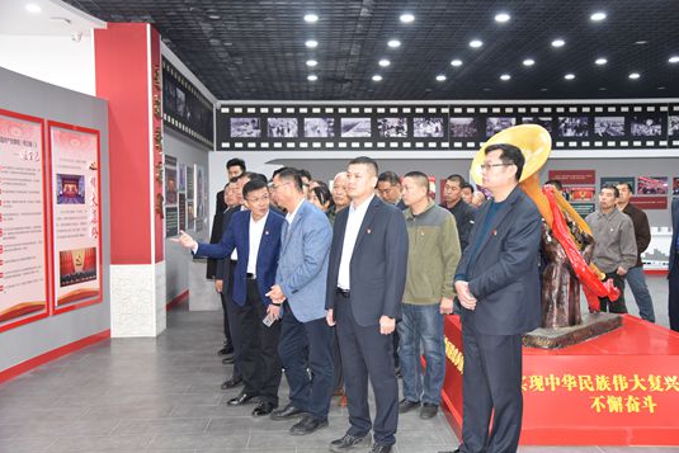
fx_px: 679
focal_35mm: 36
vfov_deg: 36.9
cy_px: 223
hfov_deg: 53.1
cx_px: 338
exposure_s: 1/60
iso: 1600
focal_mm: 35
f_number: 4
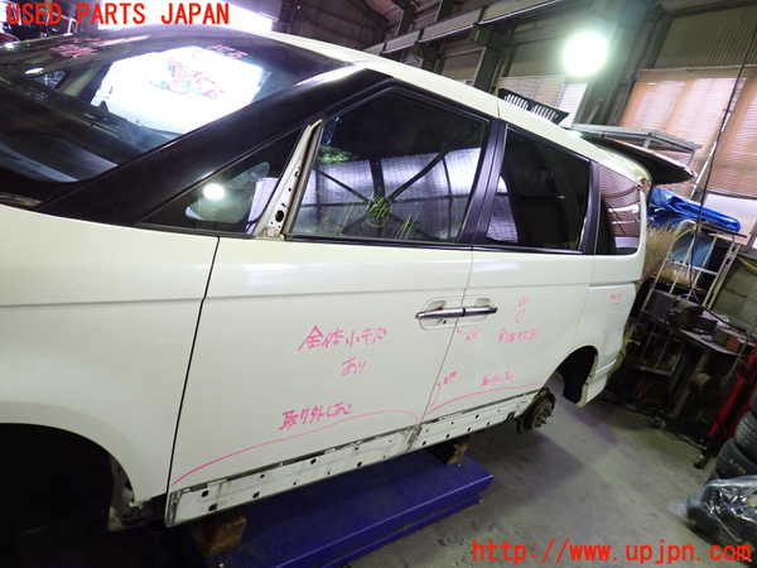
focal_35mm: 25
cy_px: 284
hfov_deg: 69.4
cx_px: 378
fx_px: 547
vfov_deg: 54.9
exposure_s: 1/30
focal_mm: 4.5
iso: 250
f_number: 2
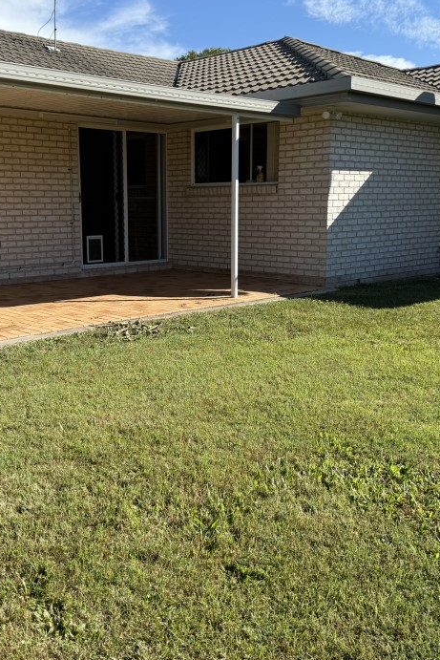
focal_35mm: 37
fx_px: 678
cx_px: 170
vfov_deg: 51.8
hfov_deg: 35.8
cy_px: 297
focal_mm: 6.76
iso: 80
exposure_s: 1/2525
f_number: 1.78
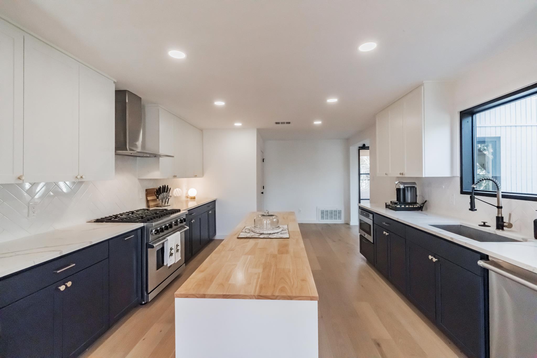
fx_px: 239
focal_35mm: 16
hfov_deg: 96.7
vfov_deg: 73.7
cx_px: 268
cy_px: 179
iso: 5000
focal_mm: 16
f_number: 20
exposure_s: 1/50
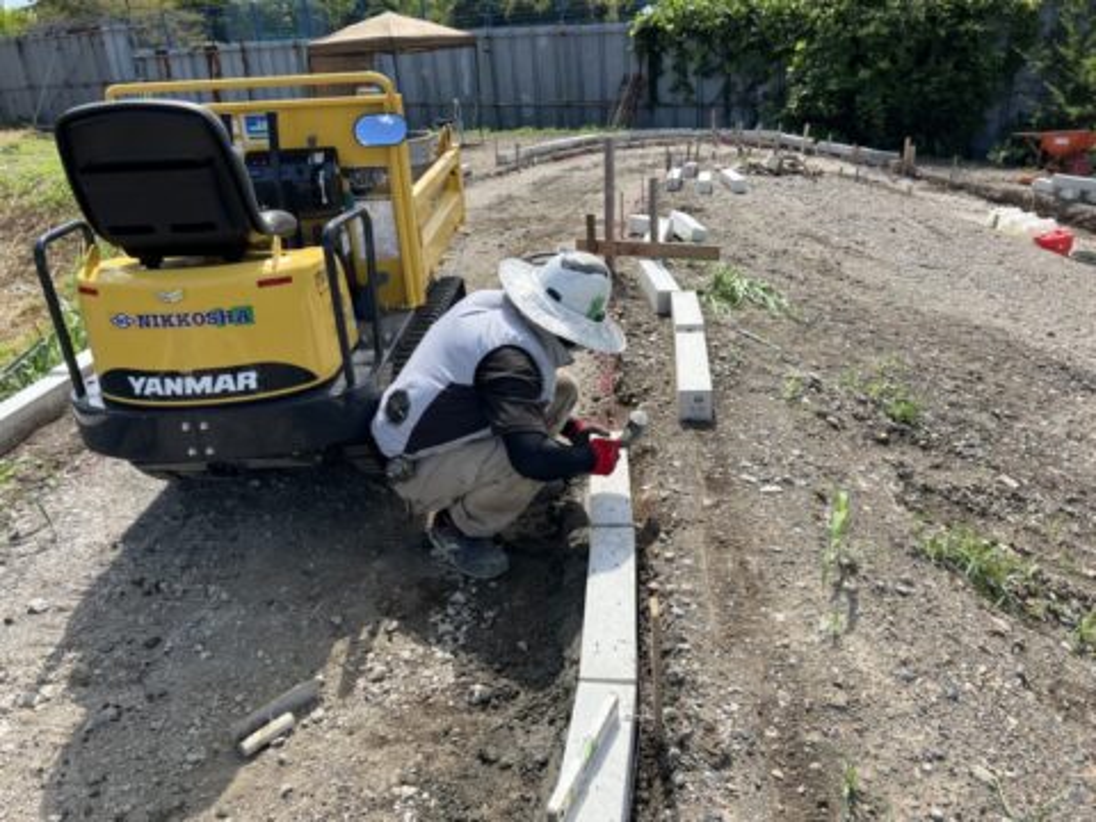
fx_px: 823
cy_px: 411
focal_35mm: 26
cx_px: 548
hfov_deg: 67.3
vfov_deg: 53.1
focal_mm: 5.7
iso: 50
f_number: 1.5
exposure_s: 1/2083
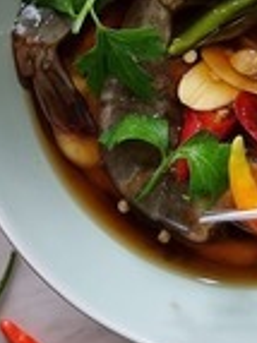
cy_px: 32
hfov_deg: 11.2
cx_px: 185
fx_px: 1309
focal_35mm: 132
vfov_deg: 14.8
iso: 320
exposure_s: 1/100
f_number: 1.8
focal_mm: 6.7
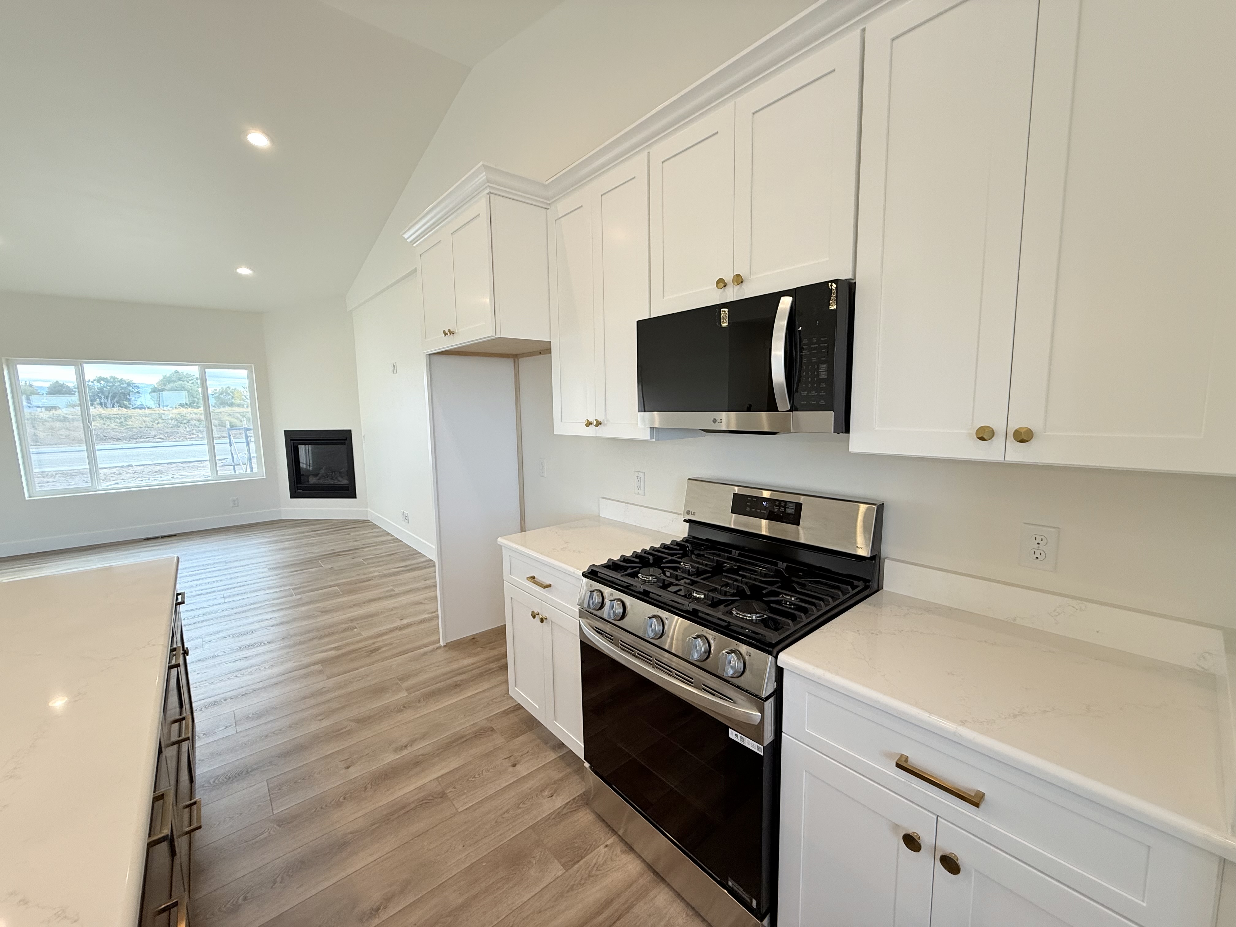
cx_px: 618
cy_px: 464
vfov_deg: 85.7
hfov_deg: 102.1
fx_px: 500
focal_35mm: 14
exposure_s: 1/120
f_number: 2.2
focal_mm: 2.22
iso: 125
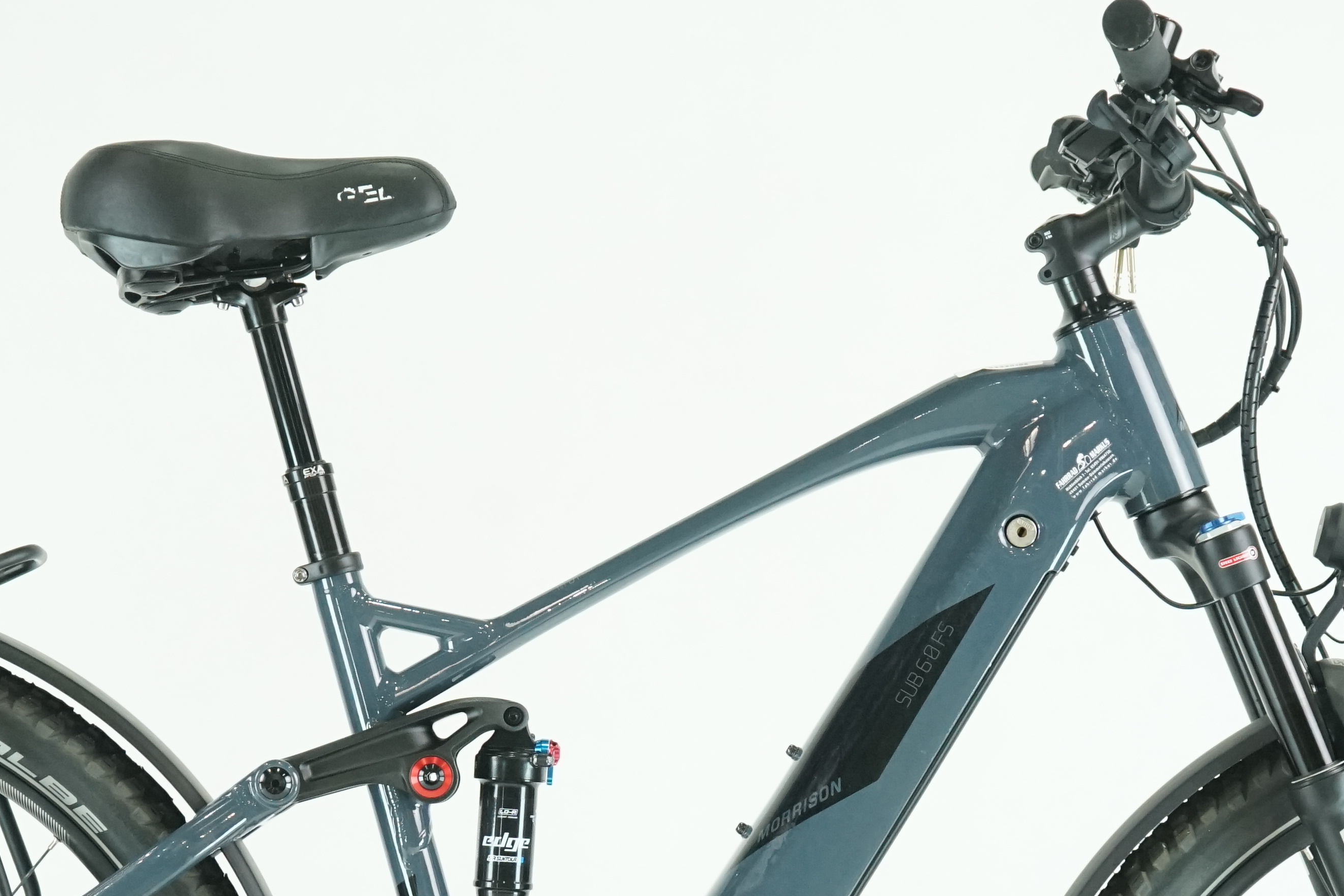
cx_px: 625
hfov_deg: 17.1
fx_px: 4480
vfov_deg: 11.4
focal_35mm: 120
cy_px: 763
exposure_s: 1/200
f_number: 5.6
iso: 2500
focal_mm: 53
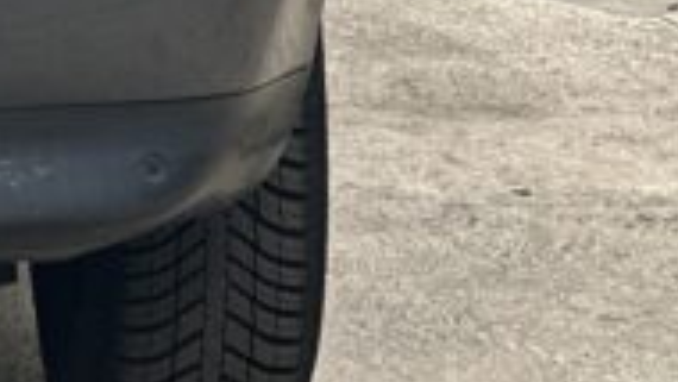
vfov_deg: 3.4
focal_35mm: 354
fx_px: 6366
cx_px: -674
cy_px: -400
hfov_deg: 5.9
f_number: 2.8
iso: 50
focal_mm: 9
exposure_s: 1/121
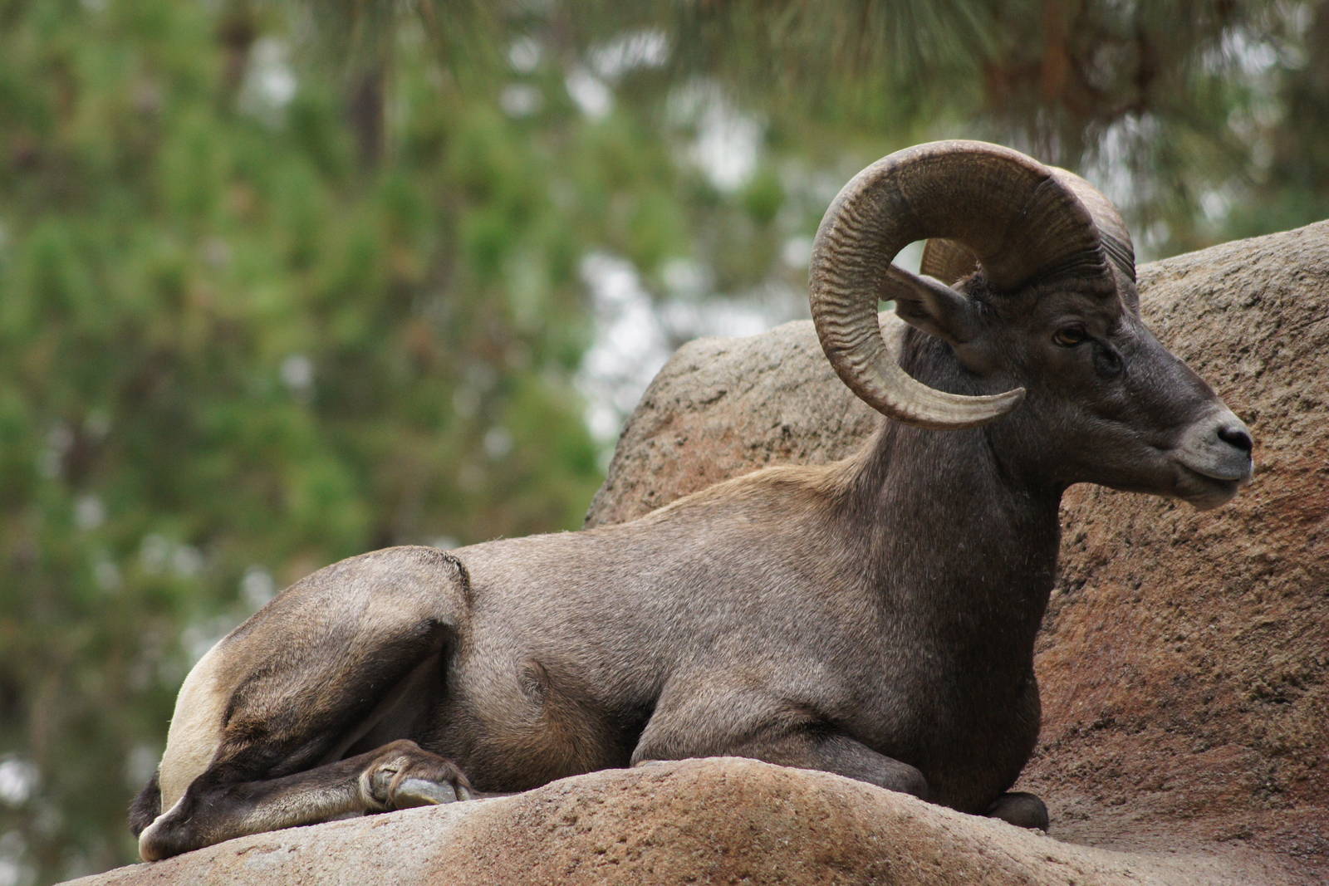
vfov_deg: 4.6
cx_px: 664
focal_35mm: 300
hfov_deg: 6.9
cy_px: 443
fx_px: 11075
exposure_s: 1/500
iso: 1000
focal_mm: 200
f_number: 5.6
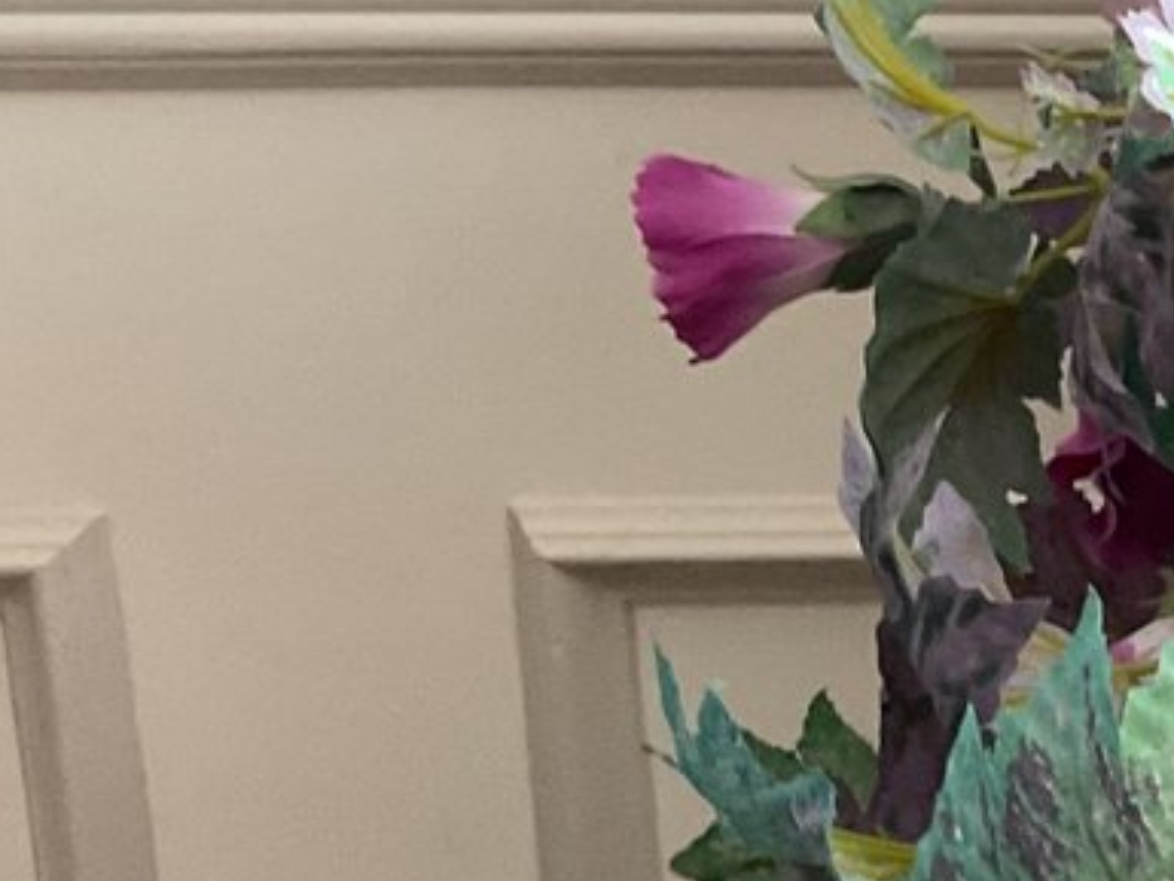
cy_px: 358
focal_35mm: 114
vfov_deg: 13.0
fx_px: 3868
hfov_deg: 14.6
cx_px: 2249
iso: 100
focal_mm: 3
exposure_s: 1/60
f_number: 1.8
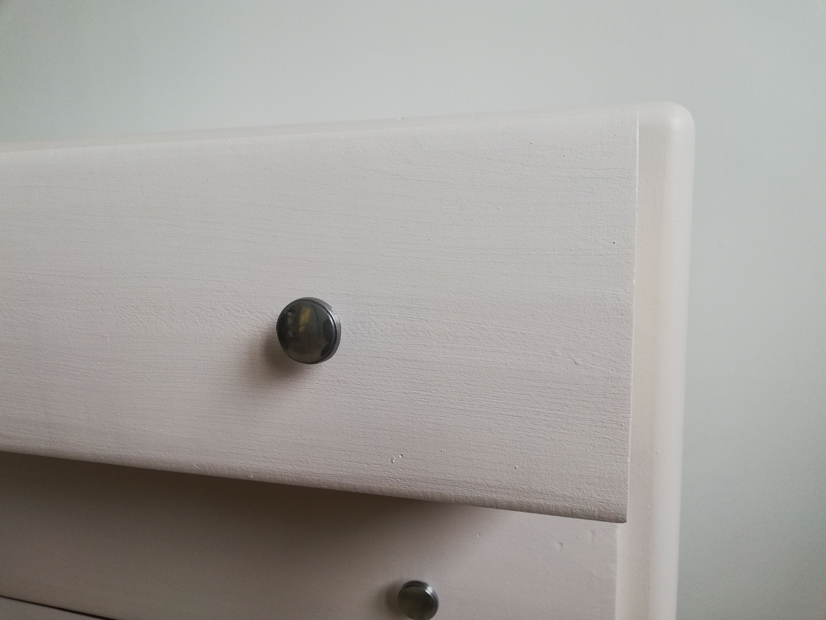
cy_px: 310
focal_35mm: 26
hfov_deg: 67.3
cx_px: 413
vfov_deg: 53.1
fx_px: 620
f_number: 2.2
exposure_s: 1/50
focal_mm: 3.81
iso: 100
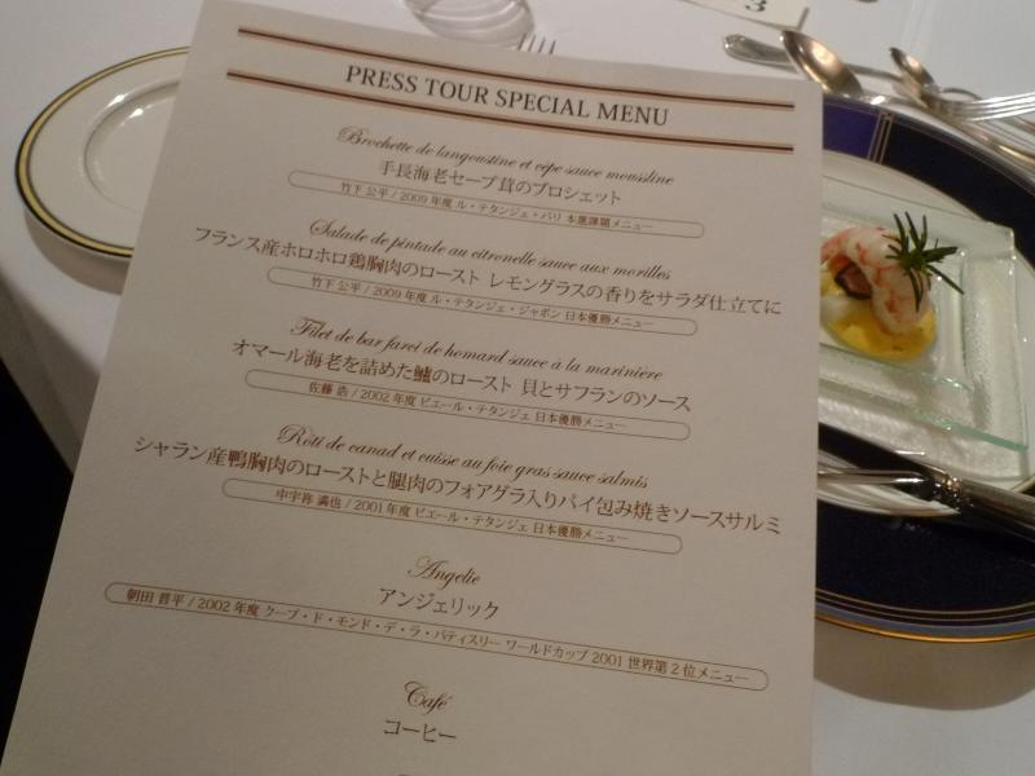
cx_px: 518
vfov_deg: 56.8
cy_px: 388
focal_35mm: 24
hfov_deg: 71.6
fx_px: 718
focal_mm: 5.1
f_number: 7.1
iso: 400
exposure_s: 1/8
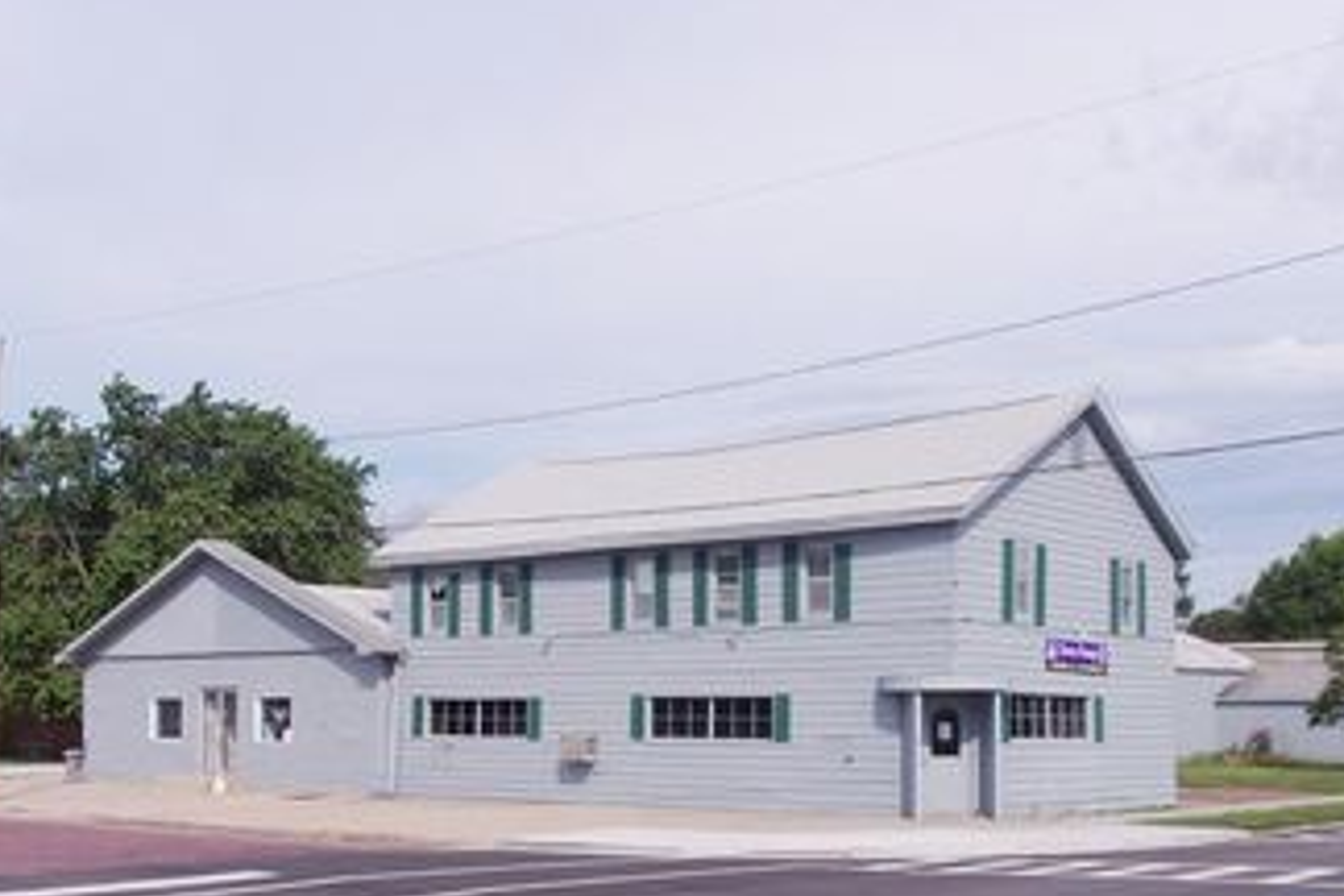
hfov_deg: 43.6
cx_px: 734
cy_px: 657
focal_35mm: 45
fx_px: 1680
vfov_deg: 29.5
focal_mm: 5.1
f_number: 10.8
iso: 80
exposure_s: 1/180
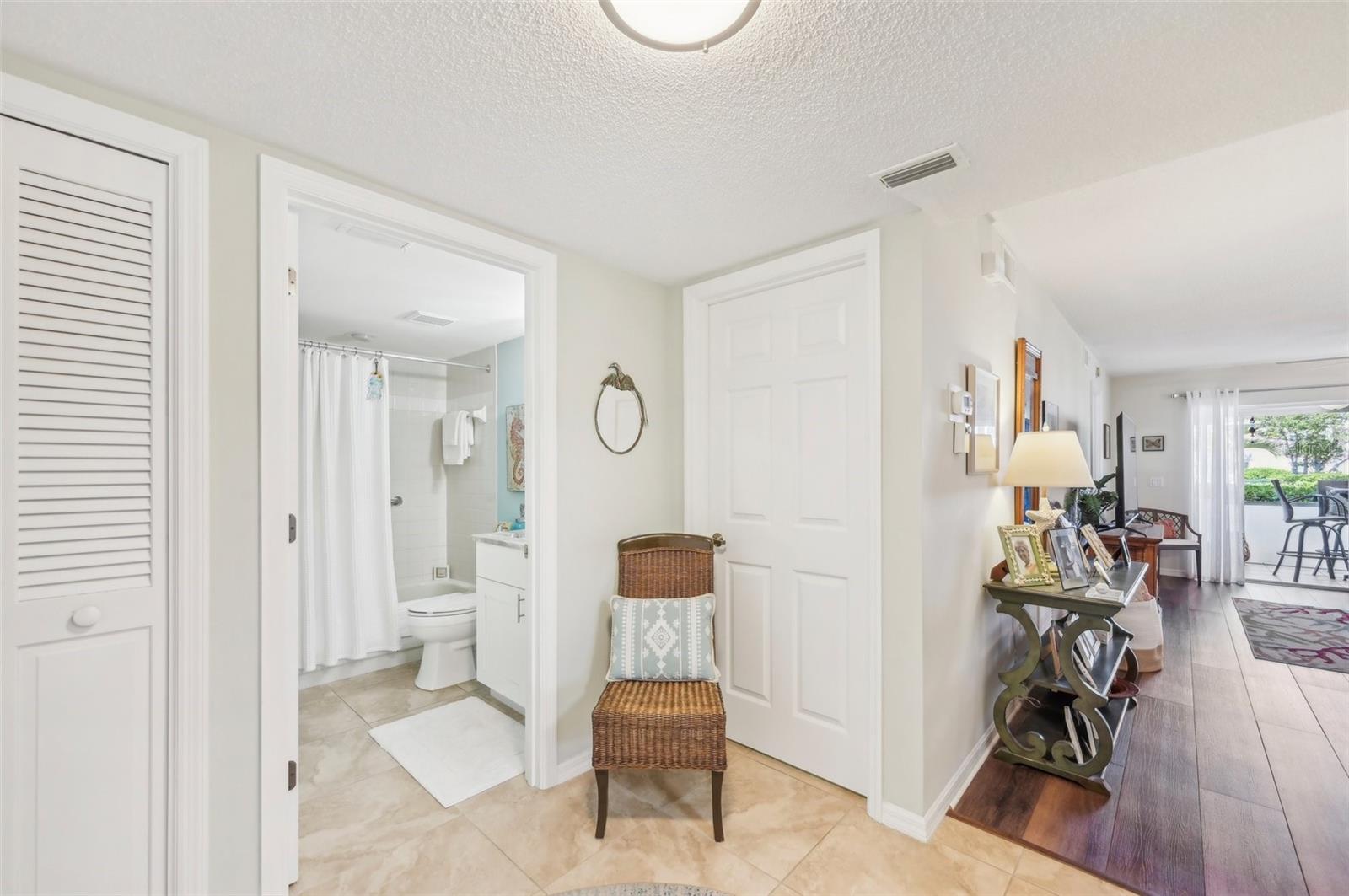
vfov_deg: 81.1
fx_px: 524
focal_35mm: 14
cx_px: 674
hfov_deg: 104.3
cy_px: 448
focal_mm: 14
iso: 400
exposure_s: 1/10
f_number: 8
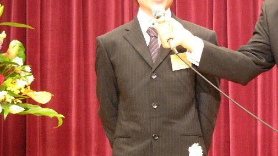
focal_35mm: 185
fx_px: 1364
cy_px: 74
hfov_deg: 11.6
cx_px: 169
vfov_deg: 6.6
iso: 200
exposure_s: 1/13
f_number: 2.8
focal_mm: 22.4
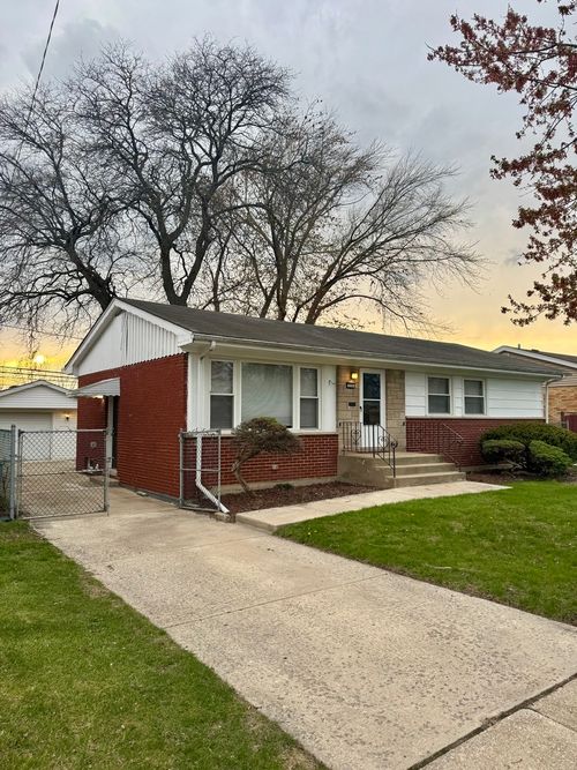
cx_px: 288
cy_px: 385
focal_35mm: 24
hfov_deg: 56.8
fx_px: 534
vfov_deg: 71.6
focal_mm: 6.76
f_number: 1.78
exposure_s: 1/250
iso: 64
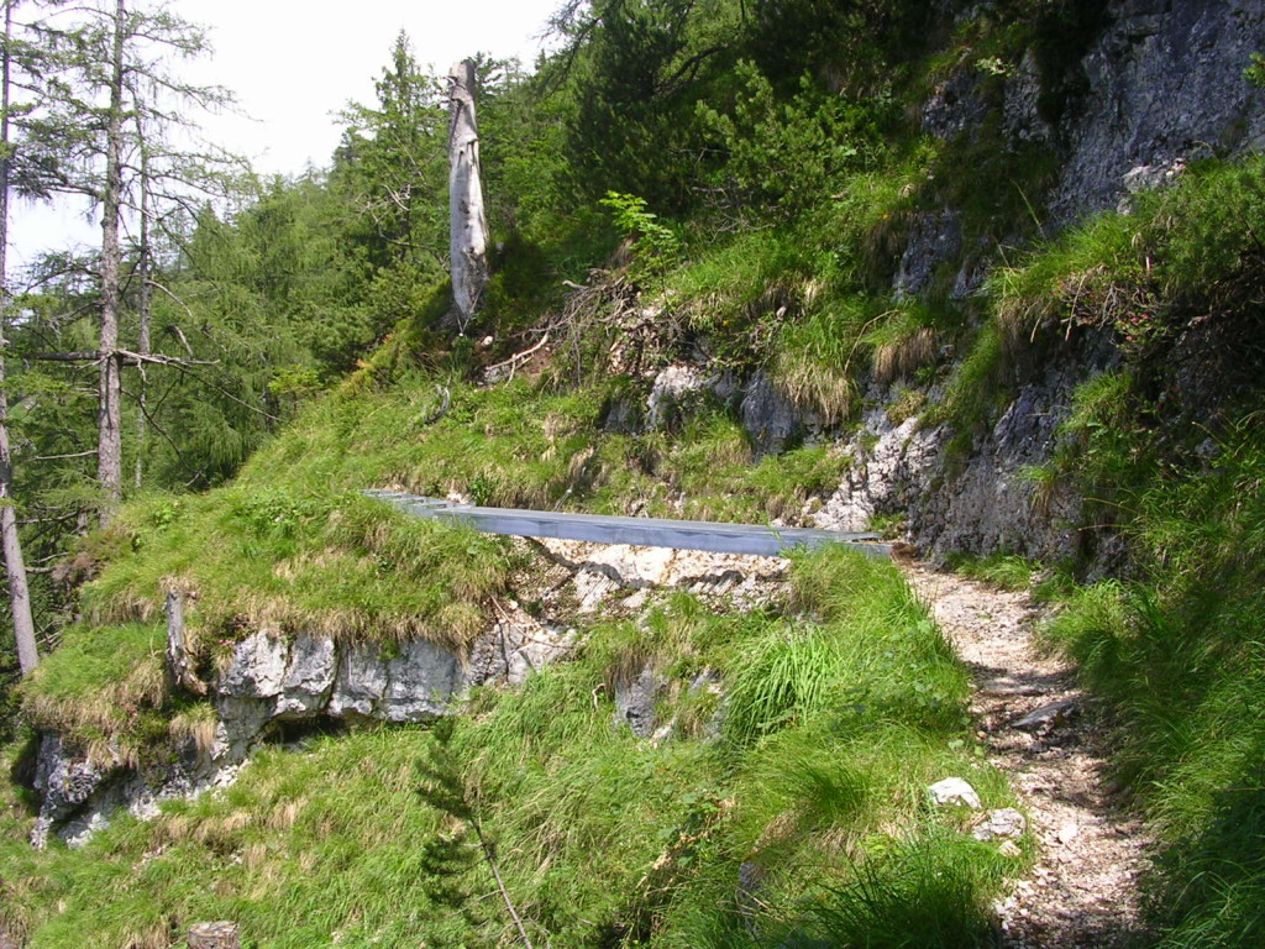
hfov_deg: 49.0
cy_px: 474
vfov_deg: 37.7
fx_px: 1389
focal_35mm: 38
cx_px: 632
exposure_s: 1/168
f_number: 5.6
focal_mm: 5.8
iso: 50
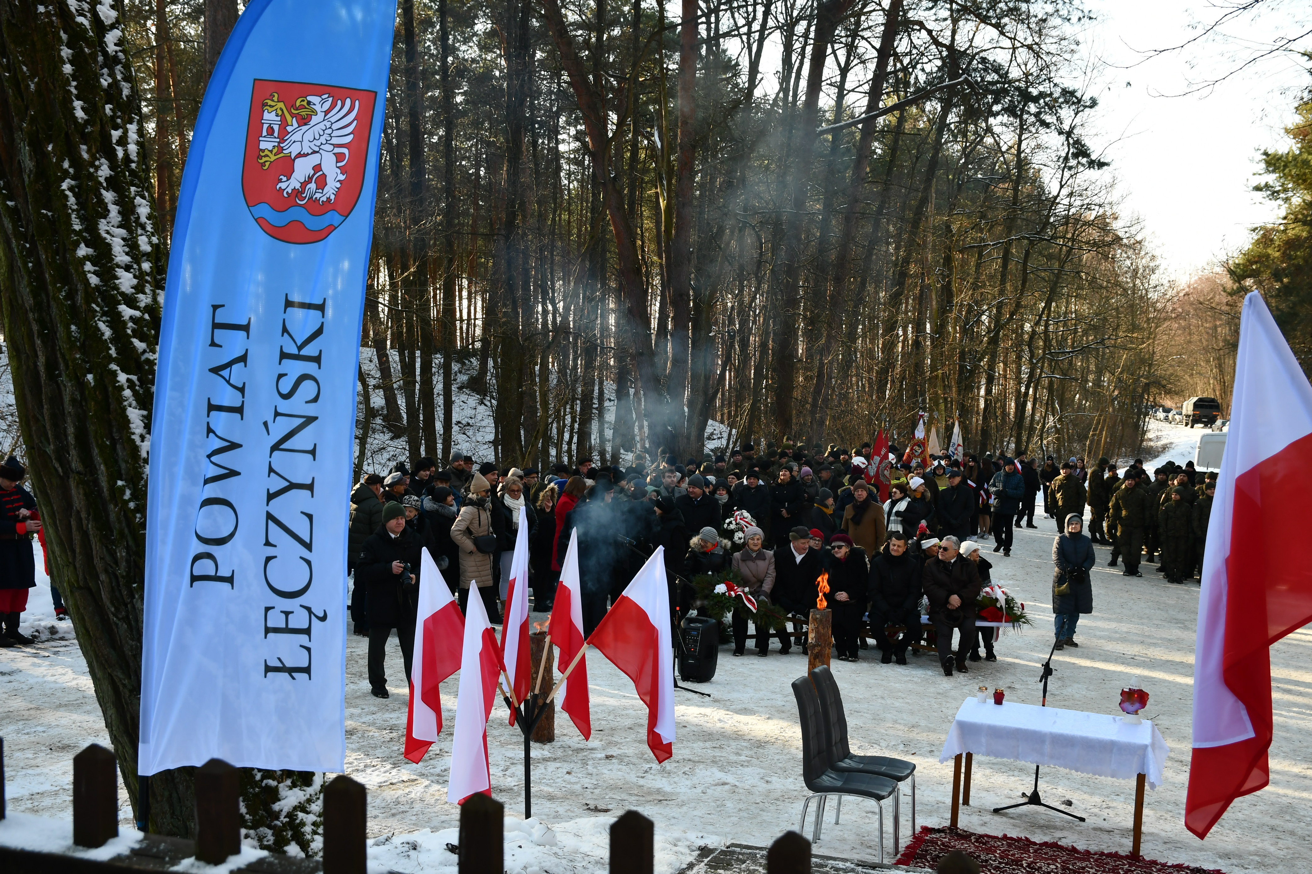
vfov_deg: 33.4
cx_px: 656
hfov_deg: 48.5
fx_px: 1458
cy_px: 437
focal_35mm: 40
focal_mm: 27
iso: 320
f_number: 5.6
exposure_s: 1/250
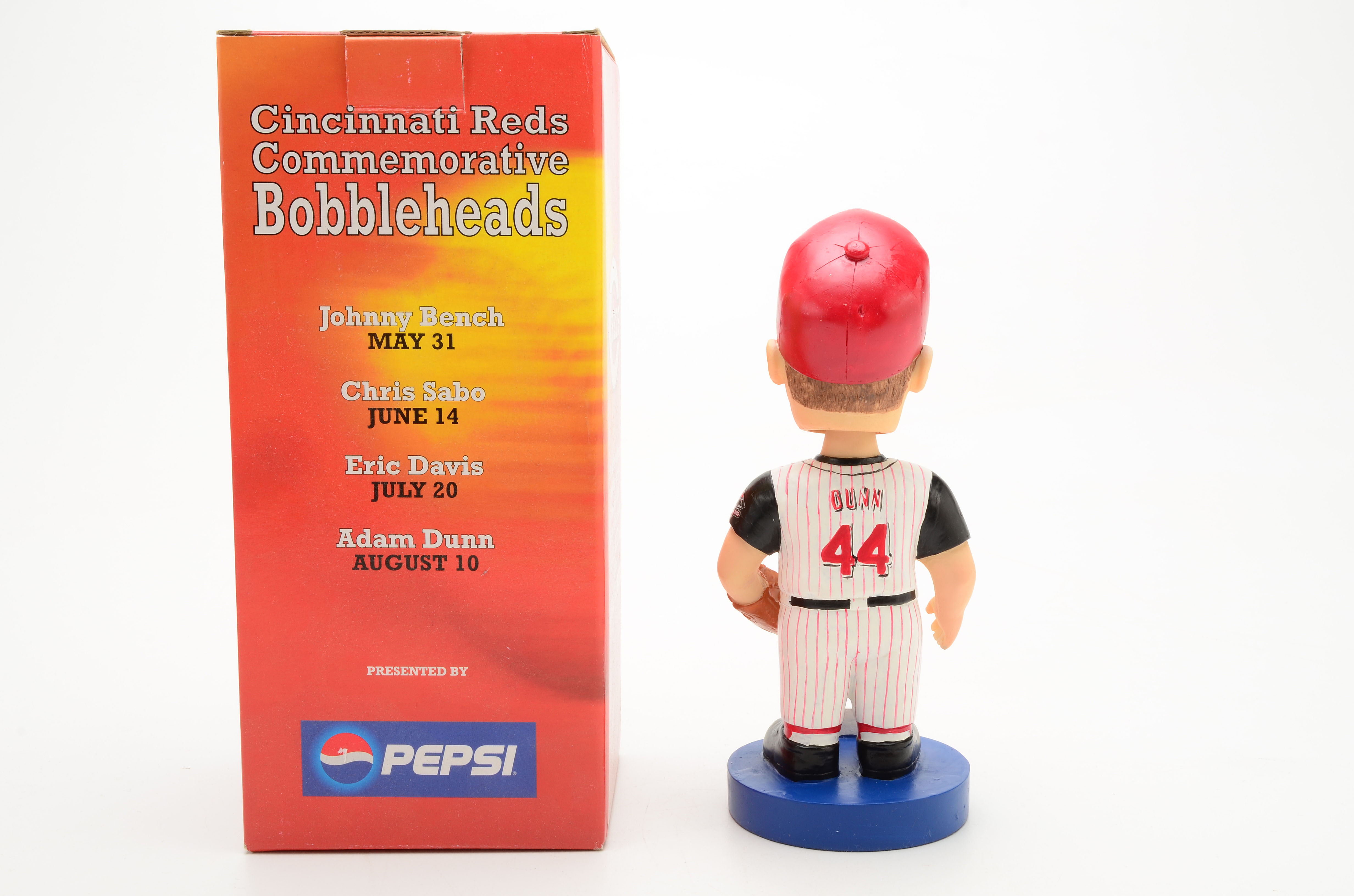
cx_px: 677
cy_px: 448
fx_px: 1802
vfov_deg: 28.0
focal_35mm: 48
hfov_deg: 41.2
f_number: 20
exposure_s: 1/160
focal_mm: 32
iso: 100
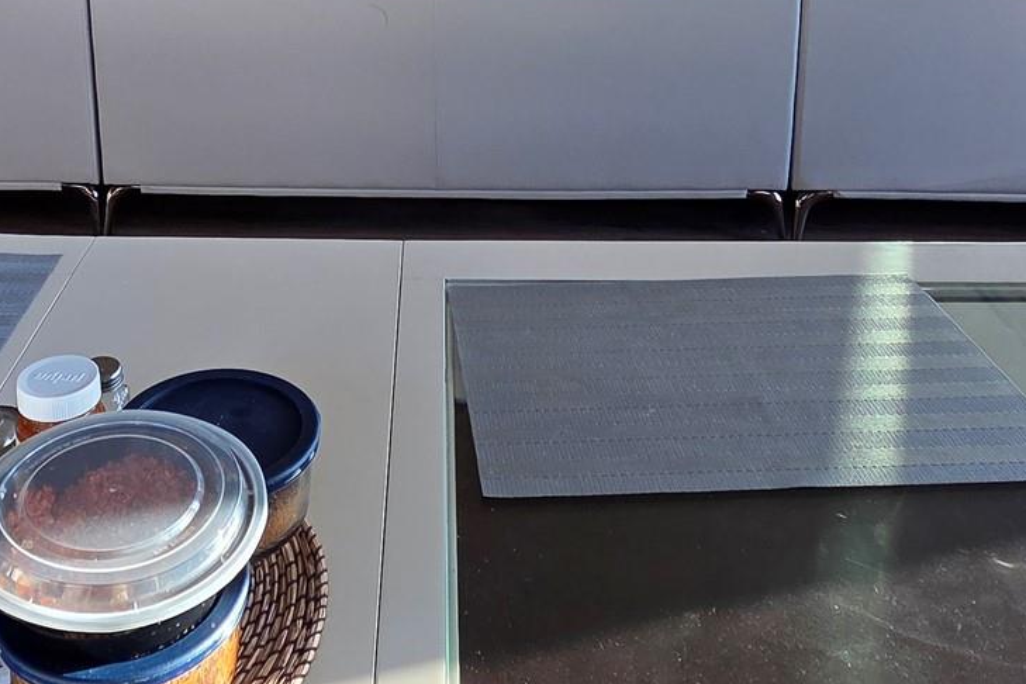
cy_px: -59
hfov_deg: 49.9
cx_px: 356
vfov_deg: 31.3
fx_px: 1083
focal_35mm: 38
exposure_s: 1/120
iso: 80
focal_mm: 2.2
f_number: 2.2
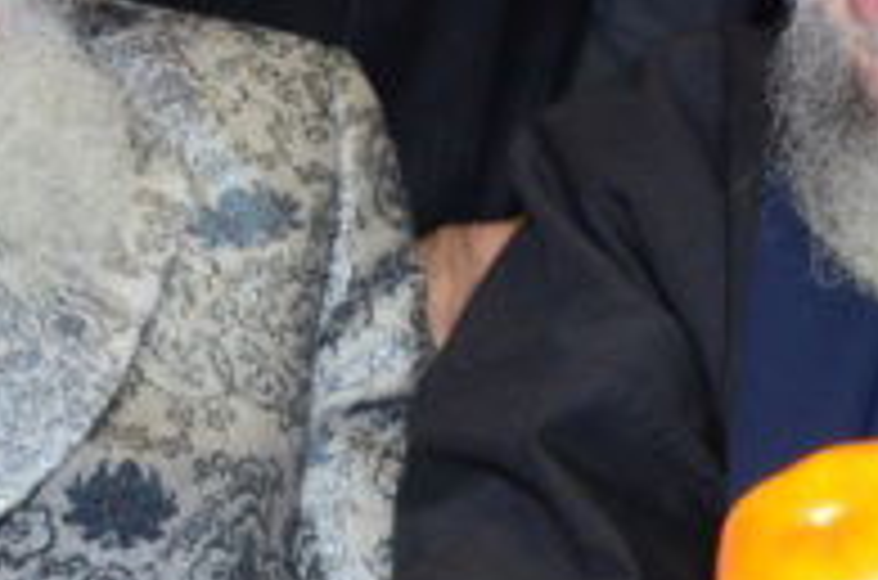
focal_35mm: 189
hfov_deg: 10.7
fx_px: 4598
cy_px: -99
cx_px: -248
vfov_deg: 7.2
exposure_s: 1/160
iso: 1250
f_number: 6.3
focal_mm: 24
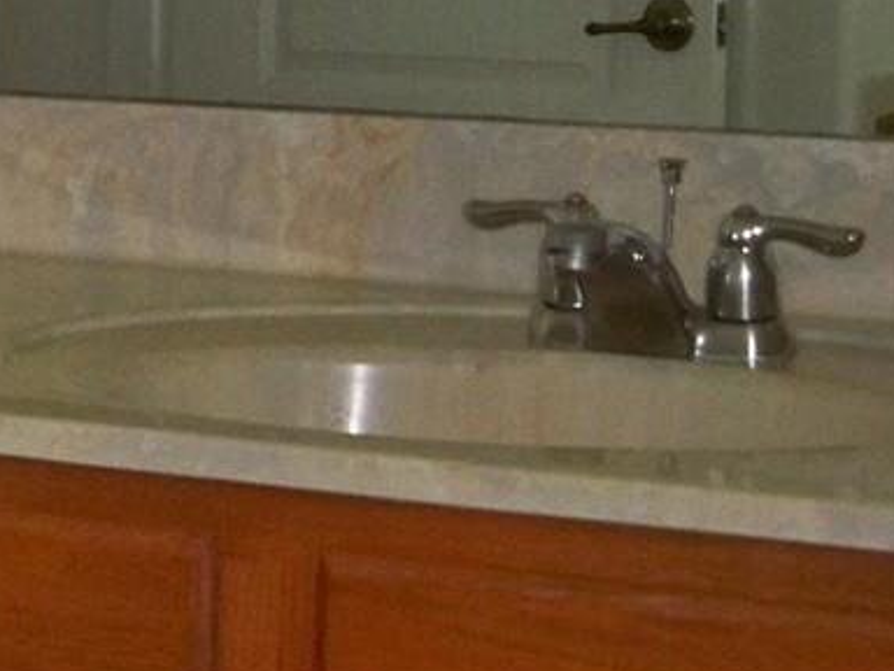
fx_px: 3771
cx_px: -321
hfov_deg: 13.0
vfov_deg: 10.1
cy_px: 51
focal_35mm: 146
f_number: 3.5
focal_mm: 6.2
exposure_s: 1/30
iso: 200
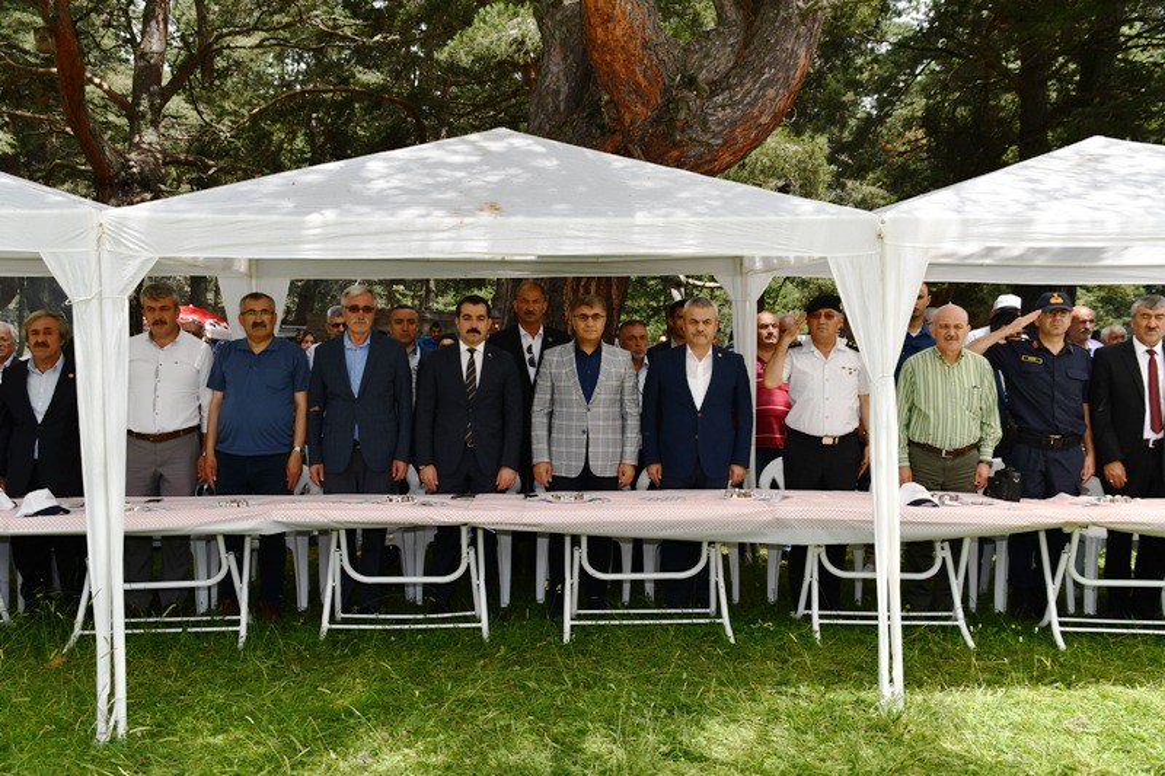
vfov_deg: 34.2
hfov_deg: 49.6
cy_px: 388
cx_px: 582
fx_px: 1262
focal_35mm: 39
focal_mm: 26
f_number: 7.1
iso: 100
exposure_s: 1/200
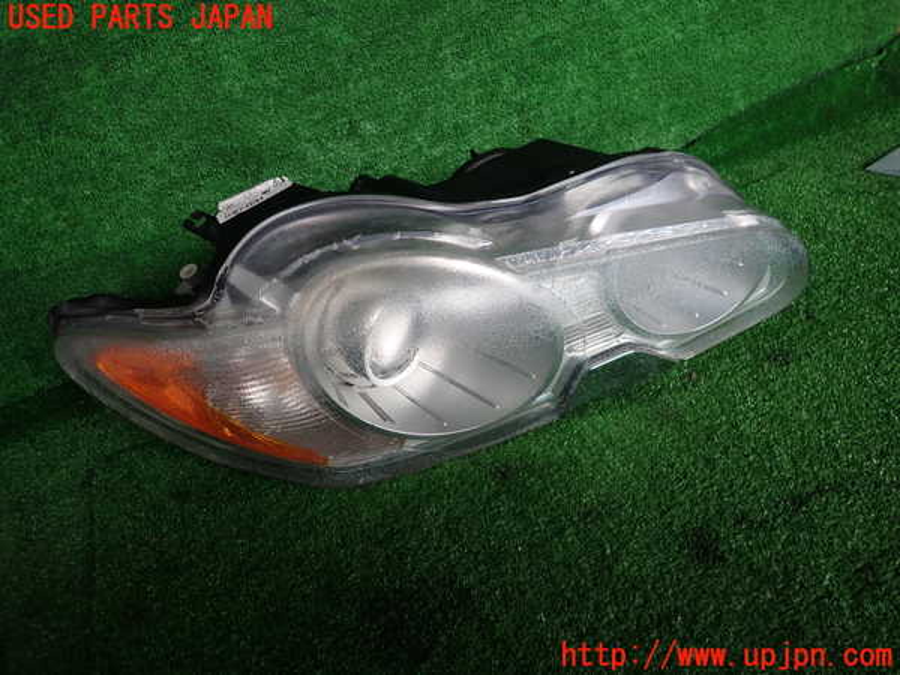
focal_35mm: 25
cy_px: 338
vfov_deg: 54.9
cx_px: 450
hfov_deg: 69.4
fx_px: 650
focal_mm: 4.5
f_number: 2
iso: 100
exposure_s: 1/60
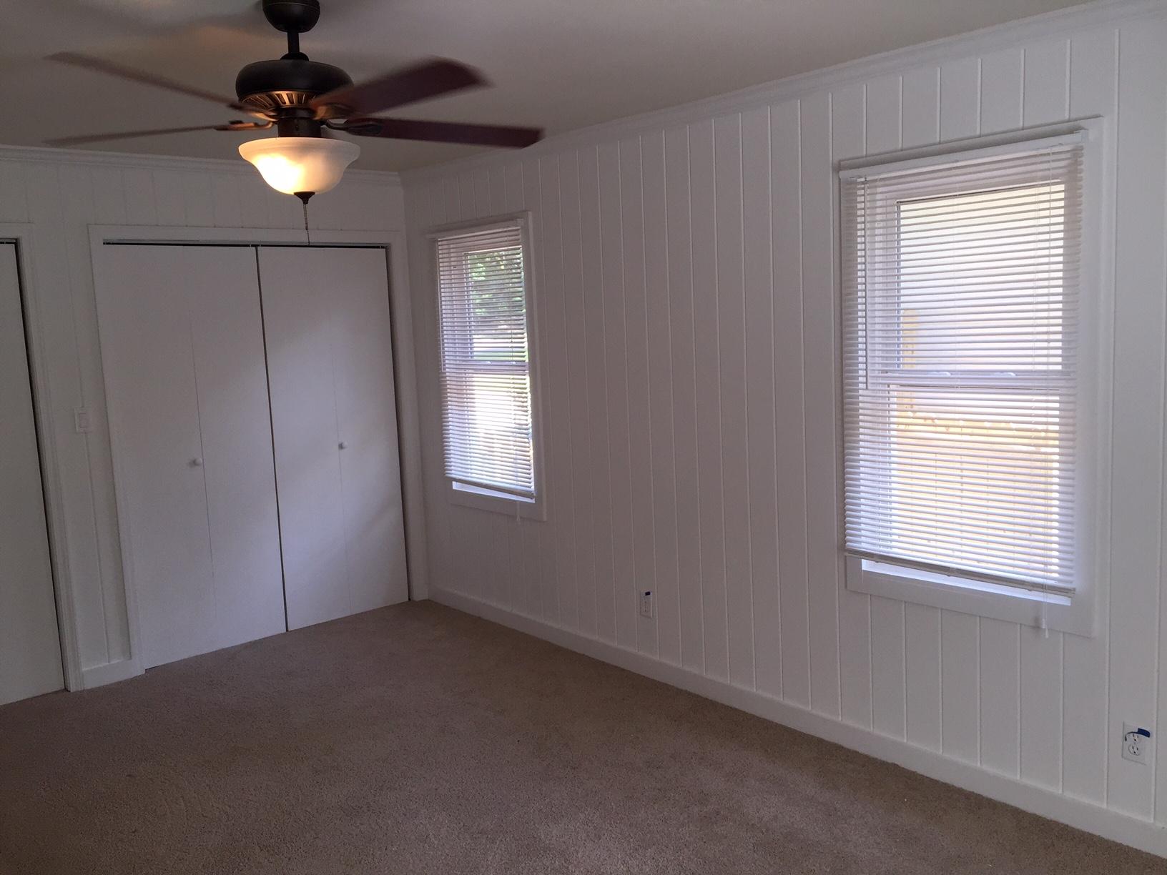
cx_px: 584
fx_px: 978
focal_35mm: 29
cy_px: 438
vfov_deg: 48.2
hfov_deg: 61.7
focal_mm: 4.15
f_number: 2.2
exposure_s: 1/120
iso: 50
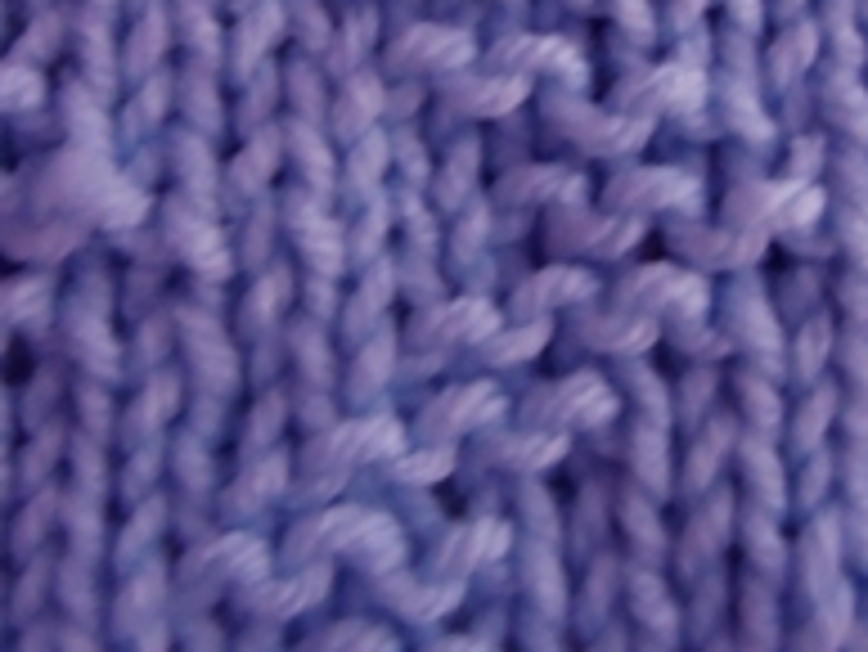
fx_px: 1681
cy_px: -36
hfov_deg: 28.8
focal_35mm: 67
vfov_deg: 21.0
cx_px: 549
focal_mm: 5.4
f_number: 3.5
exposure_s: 1/6
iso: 800
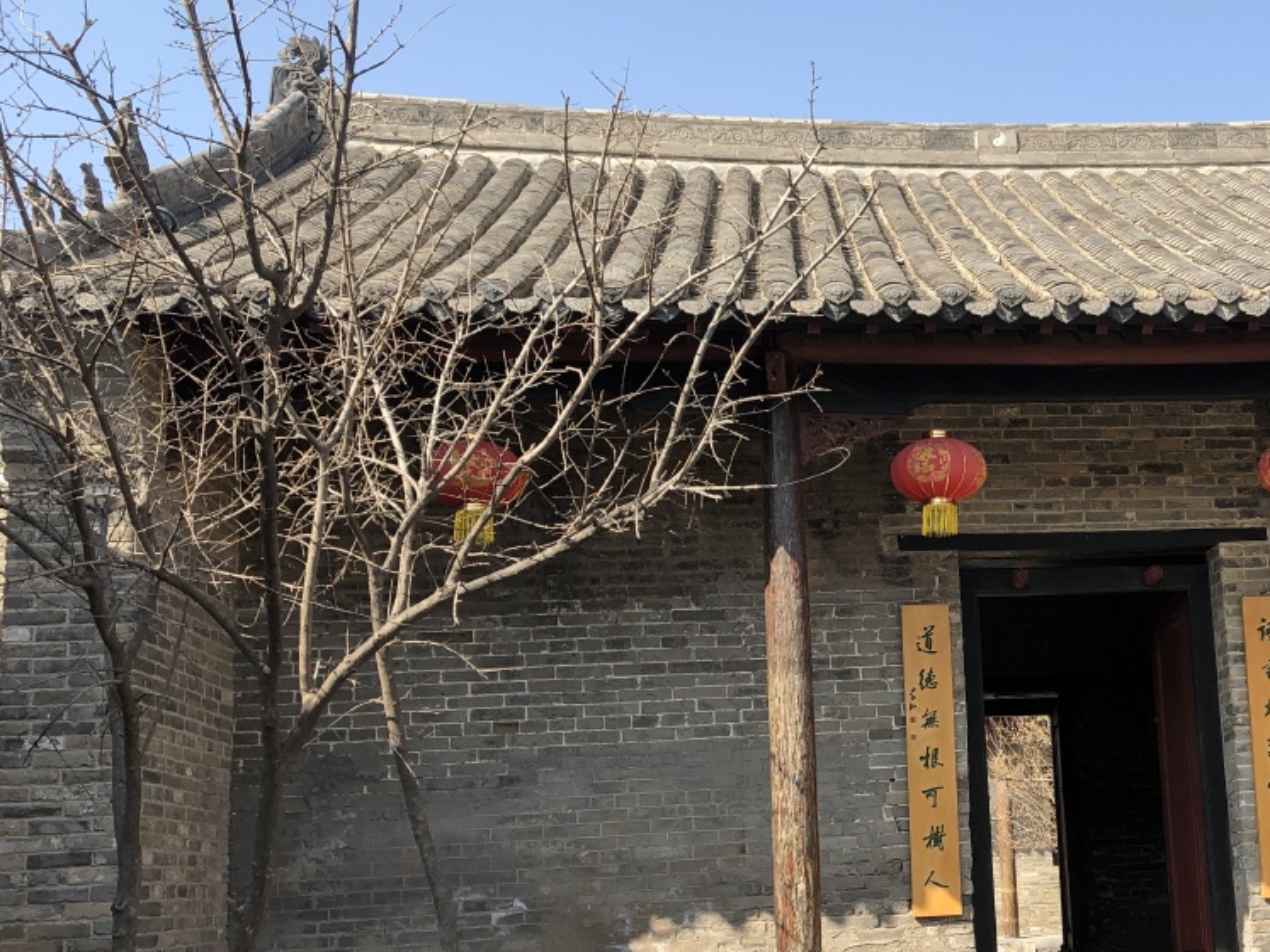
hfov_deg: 40.4
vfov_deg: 32.0
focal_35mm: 45
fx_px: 1651
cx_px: 1008
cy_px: 610
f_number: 1.8
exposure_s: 1/960
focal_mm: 3.99
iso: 20
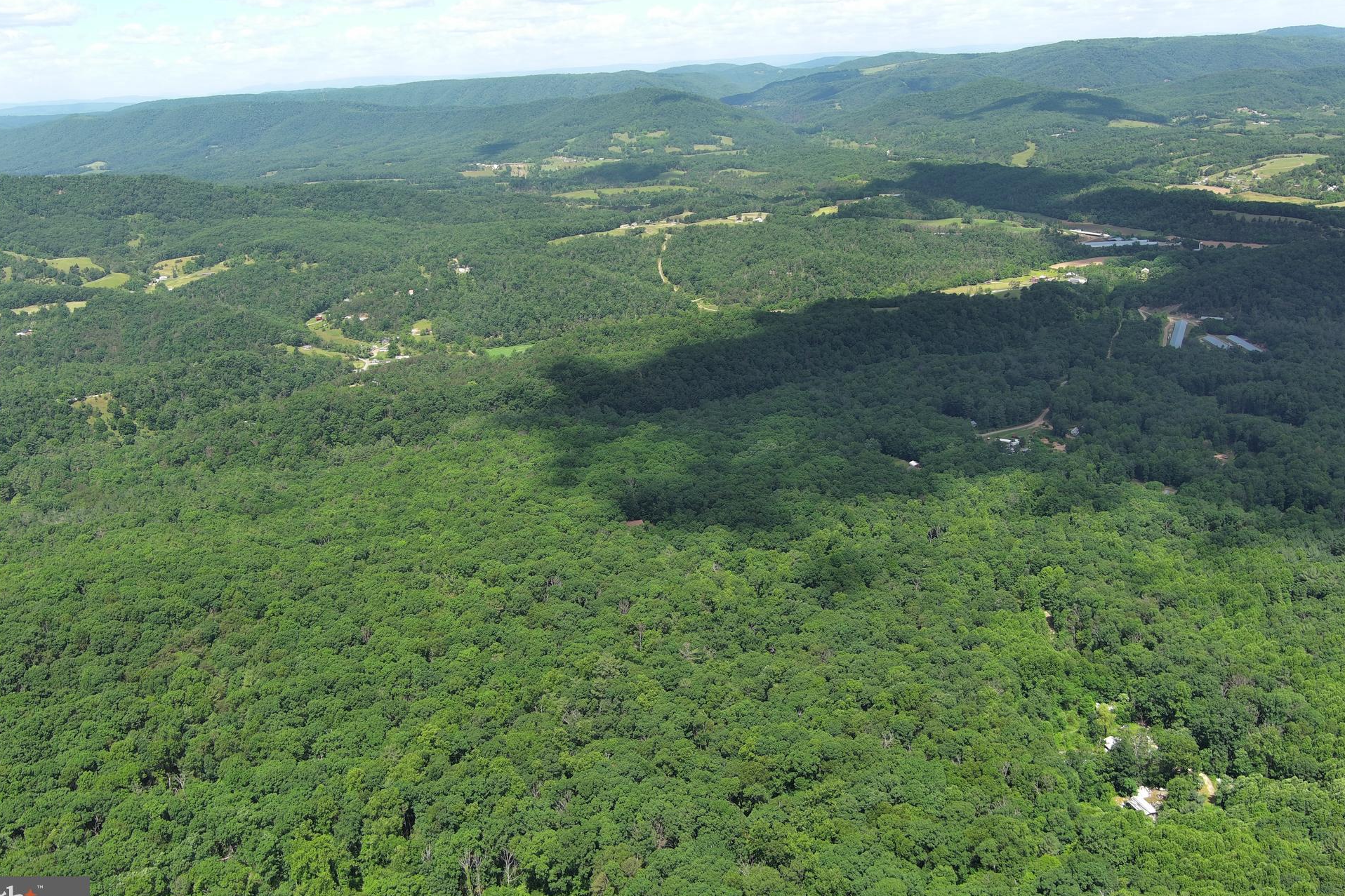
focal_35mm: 31
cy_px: 449
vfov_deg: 42.3
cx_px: 653
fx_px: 1158
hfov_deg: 60.3
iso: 100
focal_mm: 10.57
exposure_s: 1/709
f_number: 2.8
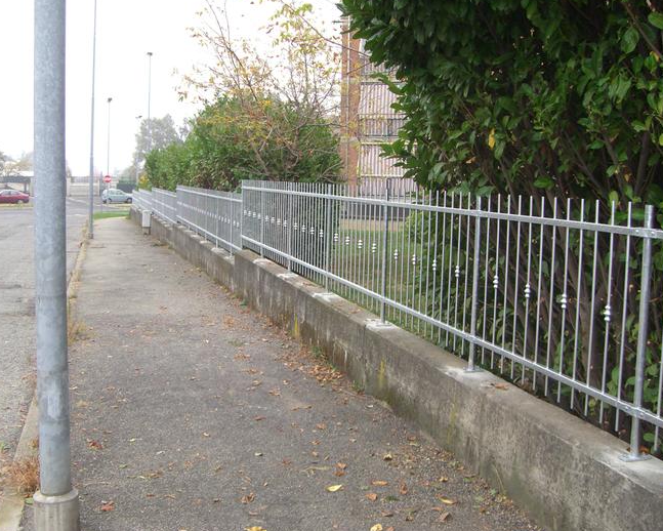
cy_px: 258
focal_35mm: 43
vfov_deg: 34.9
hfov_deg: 42.9
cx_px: 323
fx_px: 844
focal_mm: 6.2
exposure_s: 1/200
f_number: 2.7
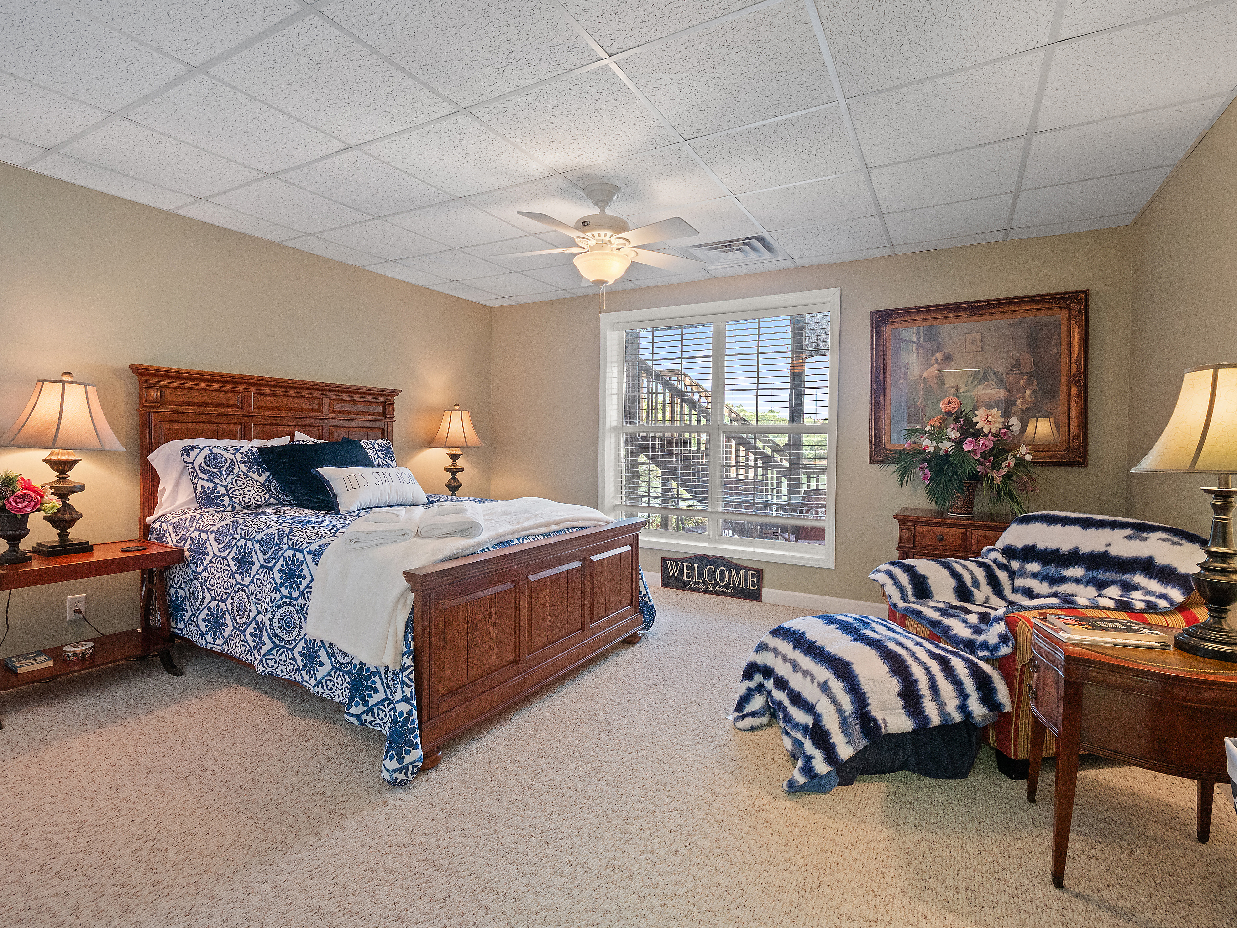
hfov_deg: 94.5
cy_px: 464
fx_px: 572
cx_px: 618
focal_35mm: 16
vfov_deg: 78.1
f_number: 5.6
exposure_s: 1/13
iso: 400
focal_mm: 8
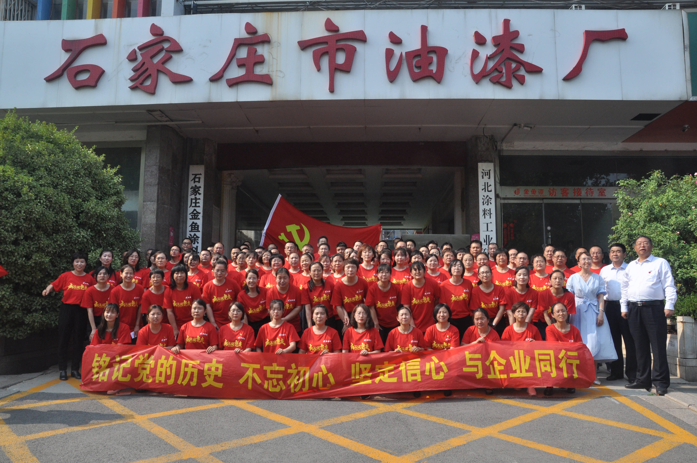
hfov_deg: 67.4
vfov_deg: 47.8
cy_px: 232
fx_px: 522
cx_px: 348
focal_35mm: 27
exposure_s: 1/500
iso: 640
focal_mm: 18
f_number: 11
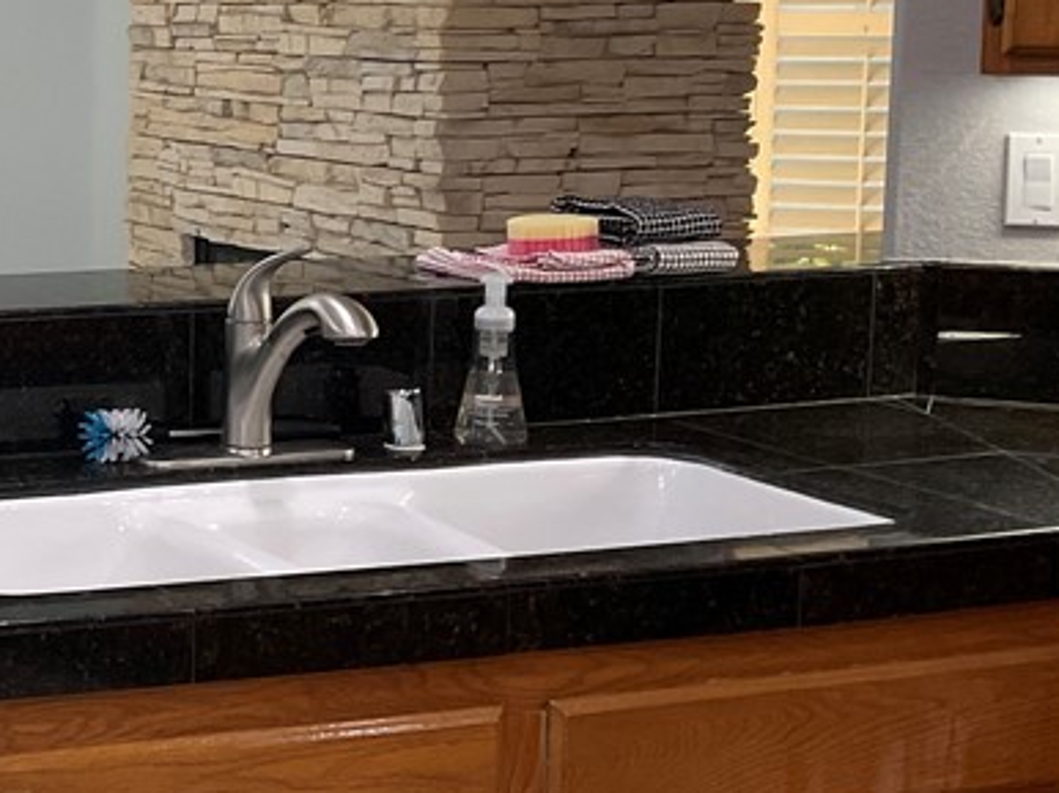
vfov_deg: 19.1
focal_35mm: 77
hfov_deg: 22.9
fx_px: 2354
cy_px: 283
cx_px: -266
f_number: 1.8
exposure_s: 1/60
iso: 40
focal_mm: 3
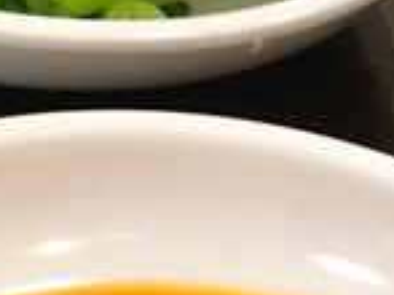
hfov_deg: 10.9
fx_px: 2047
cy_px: 252
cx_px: 413
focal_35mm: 180
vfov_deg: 8.2
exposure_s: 1/20
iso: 100
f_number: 2.4
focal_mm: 4.13
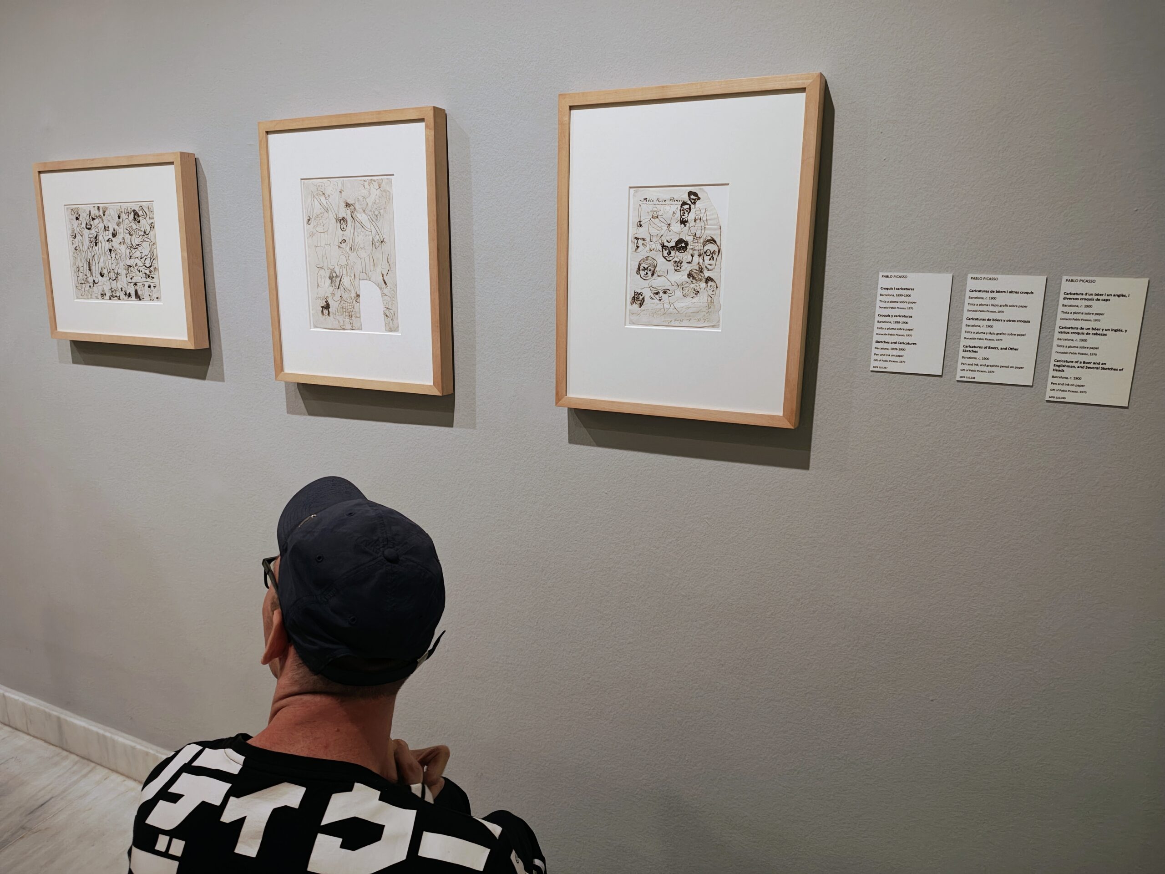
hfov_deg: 73.9
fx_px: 774
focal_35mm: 23
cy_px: 437
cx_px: 582
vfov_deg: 58.9
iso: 2050
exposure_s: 1/50
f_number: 1.6
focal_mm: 6.57
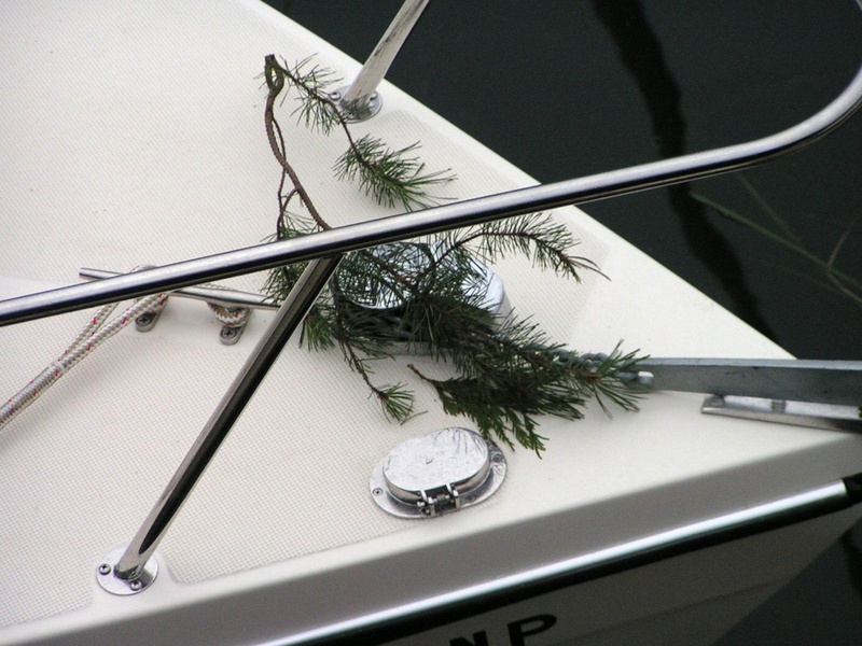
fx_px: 5877
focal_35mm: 236
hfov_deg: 8.4
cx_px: 431
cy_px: 323
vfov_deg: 6.3
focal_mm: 36.1
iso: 160
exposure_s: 1/250
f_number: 3.5
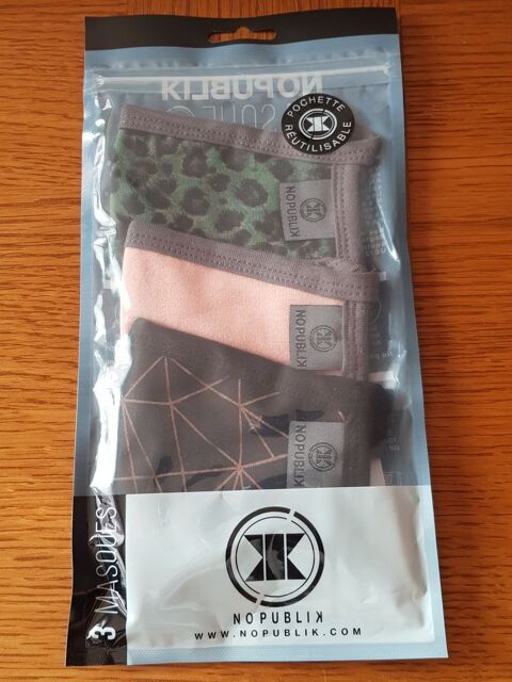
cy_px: 341
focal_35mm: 26
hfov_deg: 53.1
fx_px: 513
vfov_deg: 67.3
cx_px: 256
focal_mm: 4.2
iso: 64
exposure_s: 1/50
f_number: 1.7
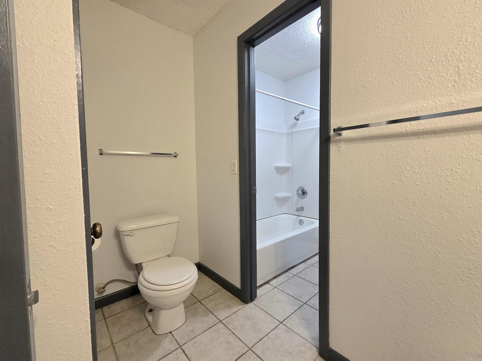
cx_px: 241
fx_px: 181
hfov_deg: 106.2
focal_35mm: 13
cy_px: 180
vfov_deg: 89.9
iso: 160
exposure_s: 1/60.2
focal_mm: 2.2
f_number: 2.2
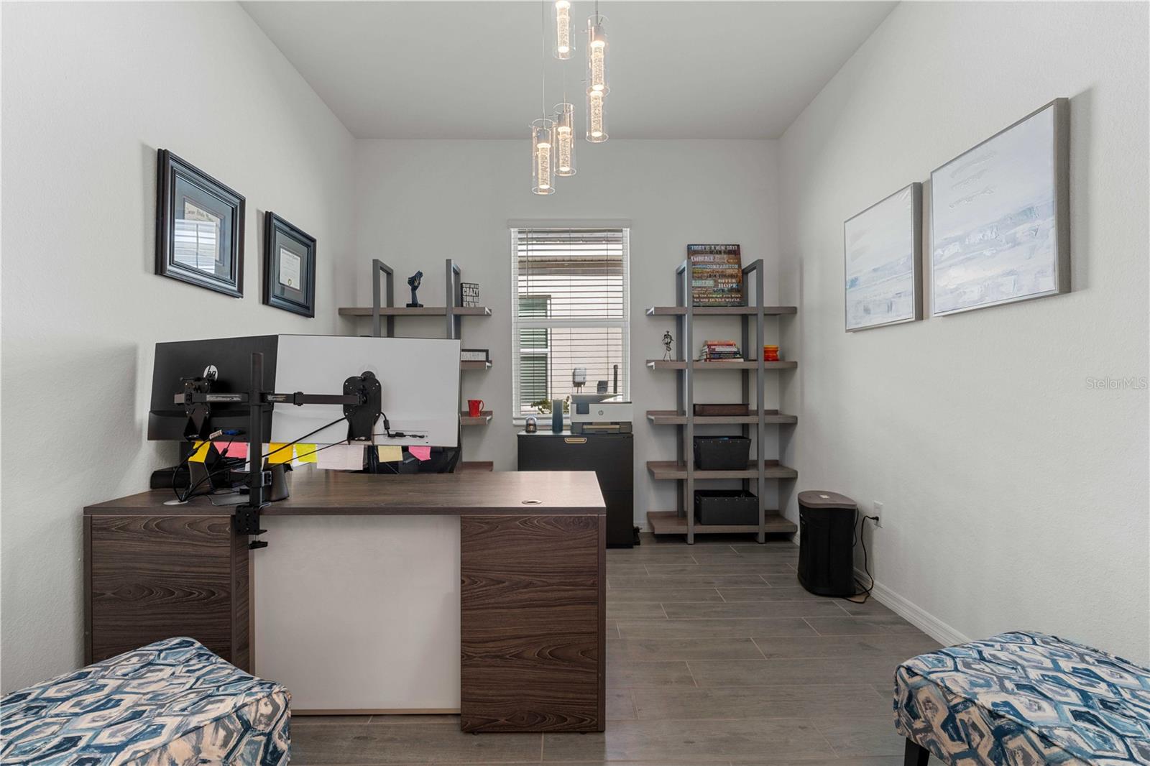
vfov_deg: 70.4
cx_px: 575
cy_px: 383
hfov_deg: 93.3
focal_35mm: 17
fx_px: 543
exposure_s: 1/2.5
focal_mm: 17
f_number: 8
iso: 400
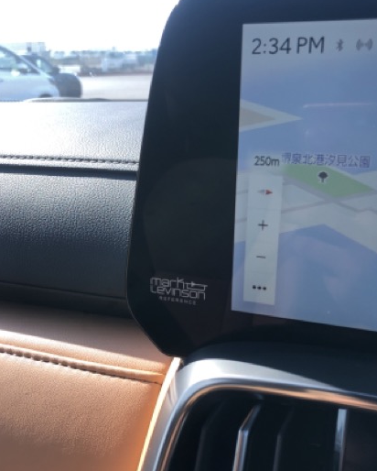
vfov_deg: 52.7
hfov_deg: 43.4
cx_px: 200
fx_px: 474
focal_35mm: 34
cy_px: 267
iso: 20
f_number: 1.8
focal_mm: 3.99
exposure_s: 1/262
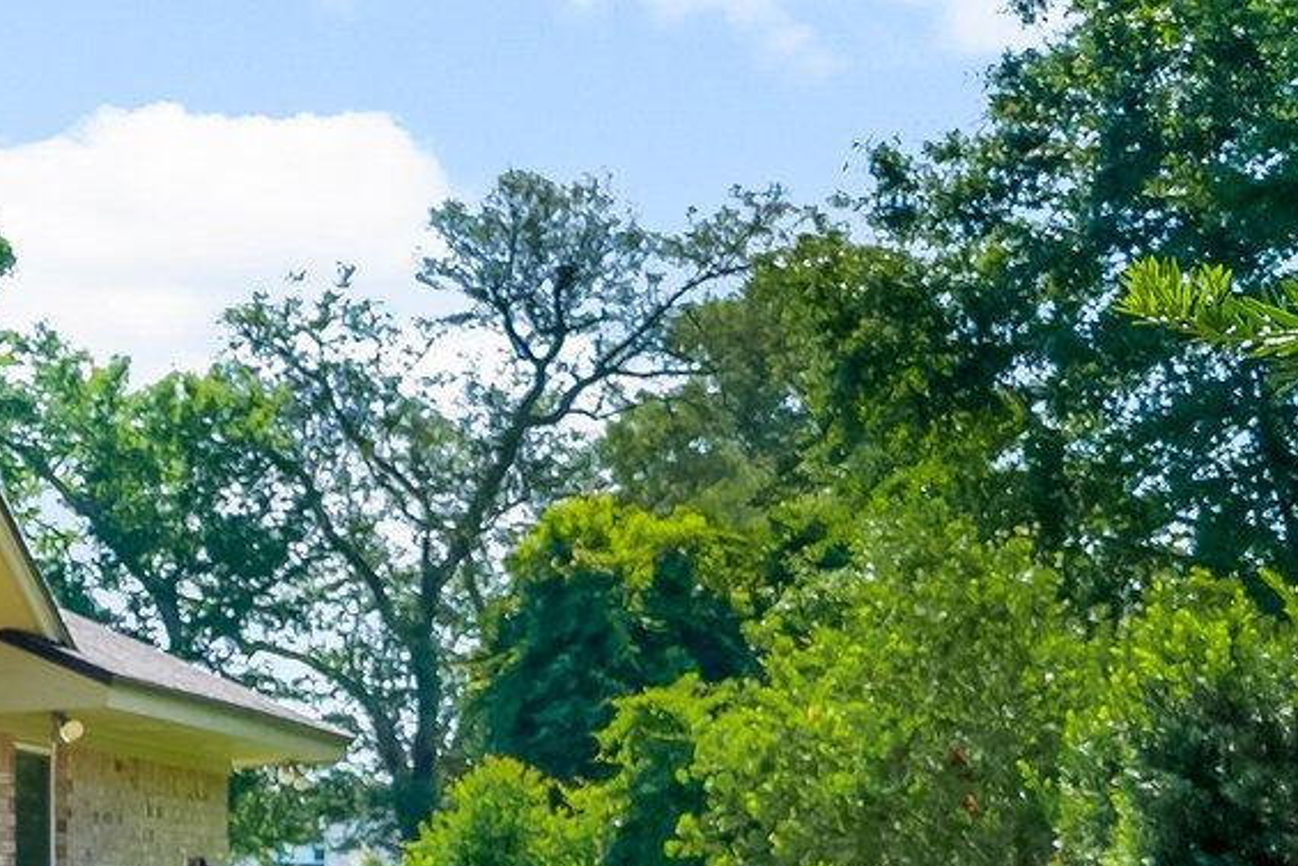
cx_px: -1043
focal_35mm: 87
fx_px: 3137
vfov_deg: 15.3
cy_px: 945
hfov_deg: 18.3
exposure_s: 1/200
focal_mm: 24
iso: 400
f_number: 8
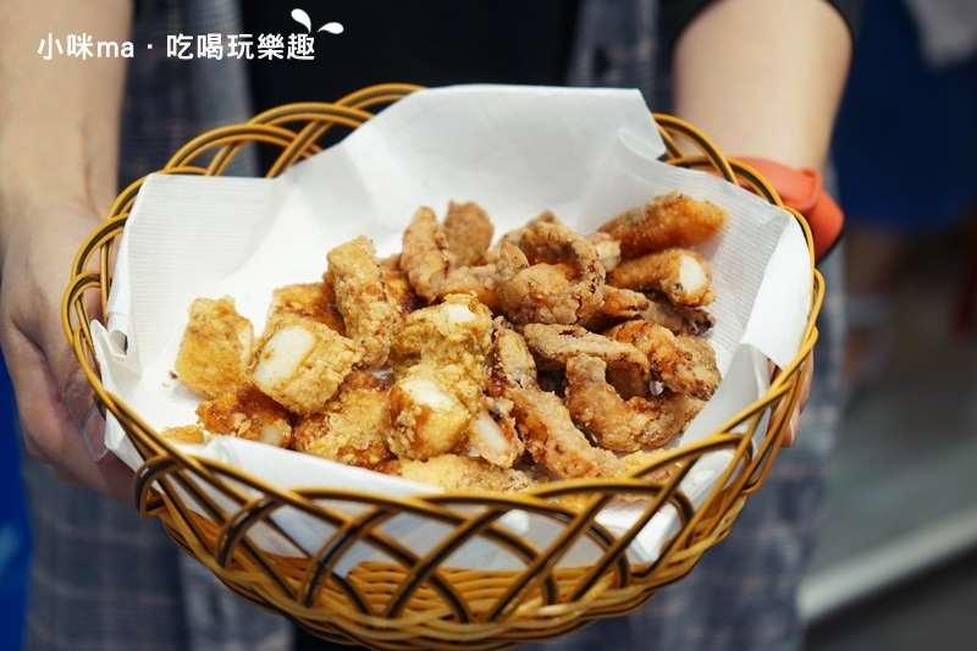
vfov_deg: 19.4
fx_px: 1899
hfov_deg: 28.8
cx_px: 488
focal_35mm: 70
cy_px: 326
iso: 500
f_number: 5.6
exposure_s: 1/80
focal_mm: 70
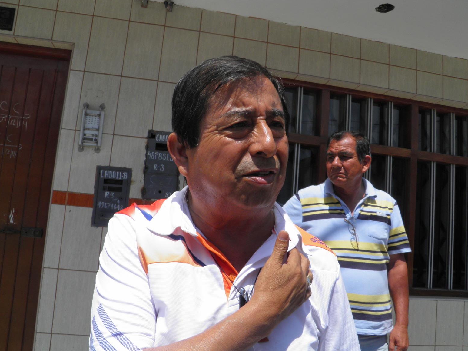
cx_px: 231
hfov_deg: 61.7
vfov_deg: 48.2
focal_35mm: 29
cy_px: 180
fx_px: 392
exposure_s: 1/400
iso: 50
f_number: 5.7
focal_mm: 4.9
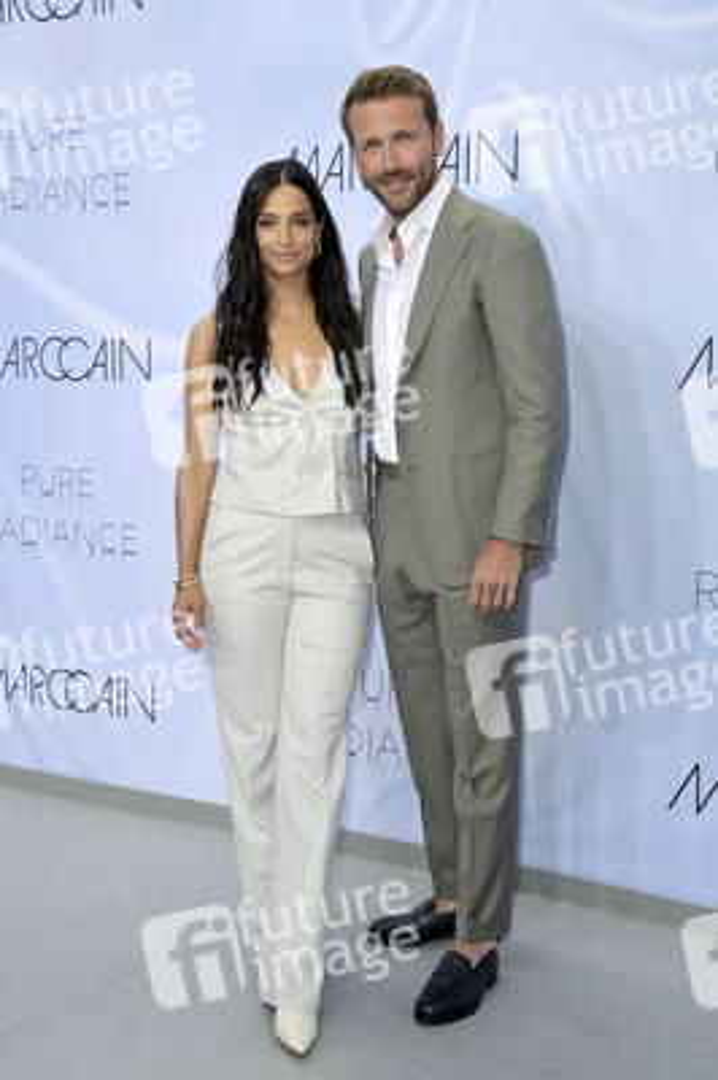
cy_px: 540
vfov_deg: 39.6
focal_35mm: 50
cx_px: 359
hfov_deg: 26.9
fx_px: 1498
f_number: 8
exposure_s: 1/200
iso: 250
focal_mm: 50
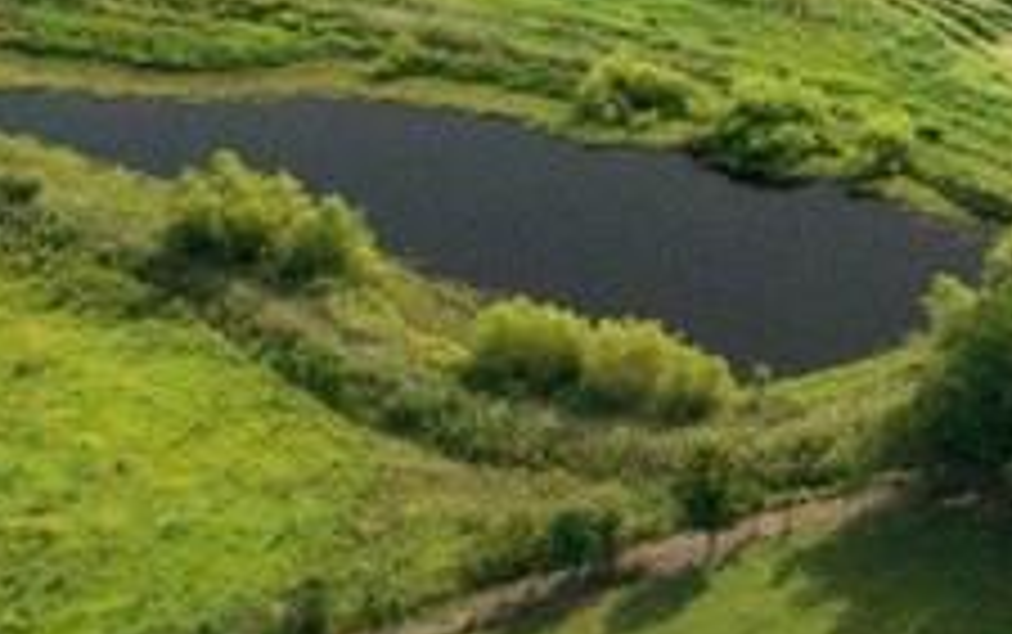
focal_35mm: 162
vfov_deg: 7.3
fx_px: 4471
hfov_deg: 11.2
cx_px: 2276
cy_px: -1219
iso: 200
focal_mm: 10.26
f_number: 6.3
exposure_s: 1/80
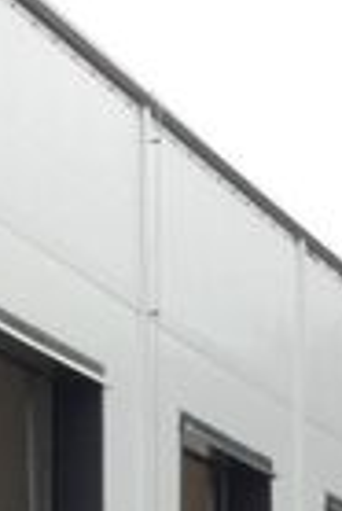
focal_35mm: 383
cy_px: 1118
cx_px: 894
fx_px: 5444
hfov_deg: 3.5
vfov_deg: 5.2
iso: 125
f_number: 5.6
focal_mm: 9
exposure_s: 1/80
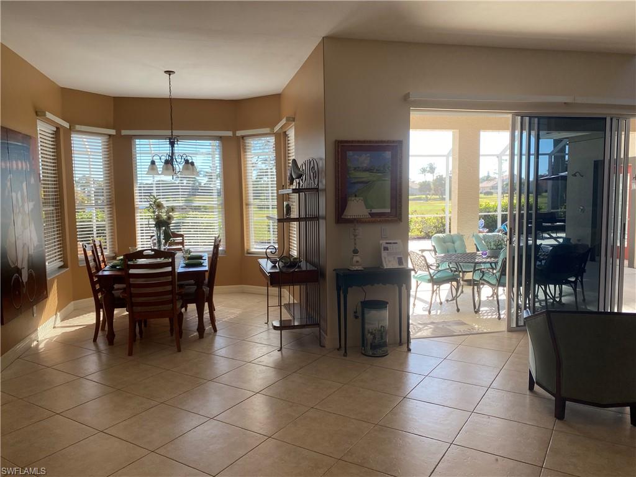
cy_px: 238
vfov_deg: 53.1
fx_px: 478
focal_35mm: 26
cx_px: 318
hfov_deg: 67.3
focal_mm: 4.25
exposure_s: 1/157
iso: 32
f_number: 1.8
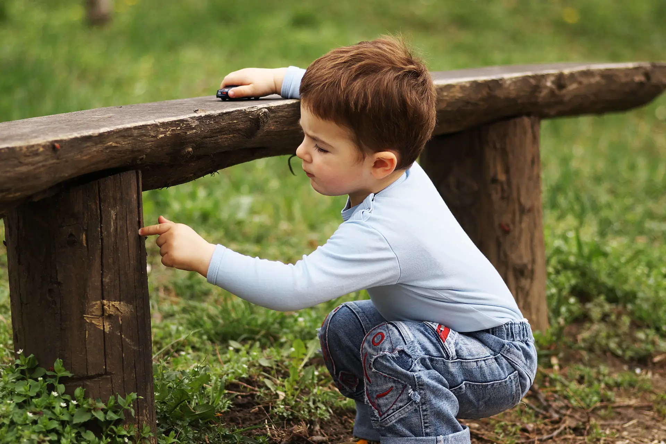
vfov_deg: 8.7
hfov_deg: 13.0
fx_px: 2915
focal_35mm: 158
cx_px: 333
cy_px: 222
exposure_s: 1/1250
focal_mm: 105
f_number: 3.5
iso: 200
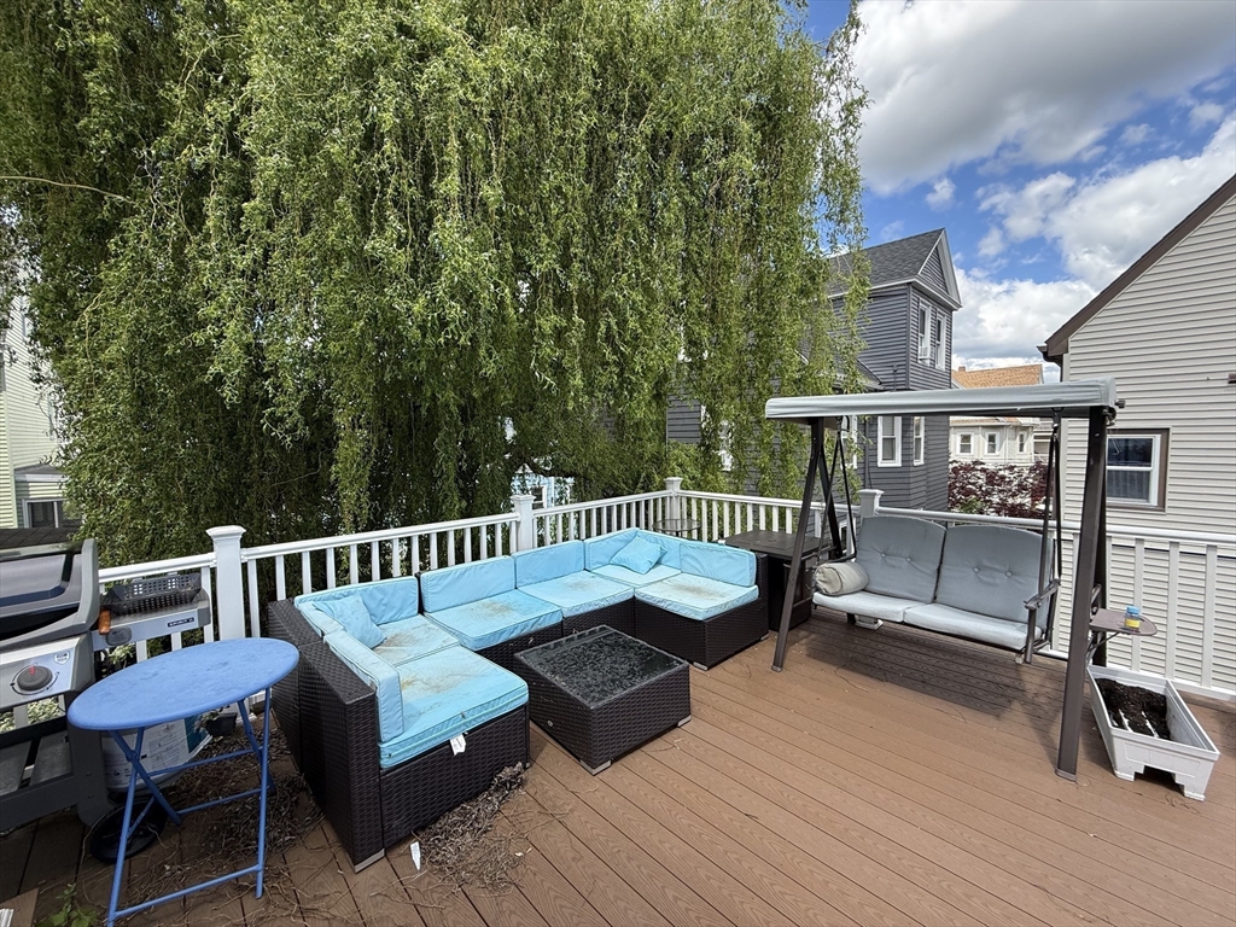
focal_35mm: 14
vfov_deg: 85.7
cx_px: 618
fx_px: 500
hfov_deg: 102.1
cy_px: 464
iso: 50
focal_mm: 2.22
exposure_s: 1/545
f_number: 2.2
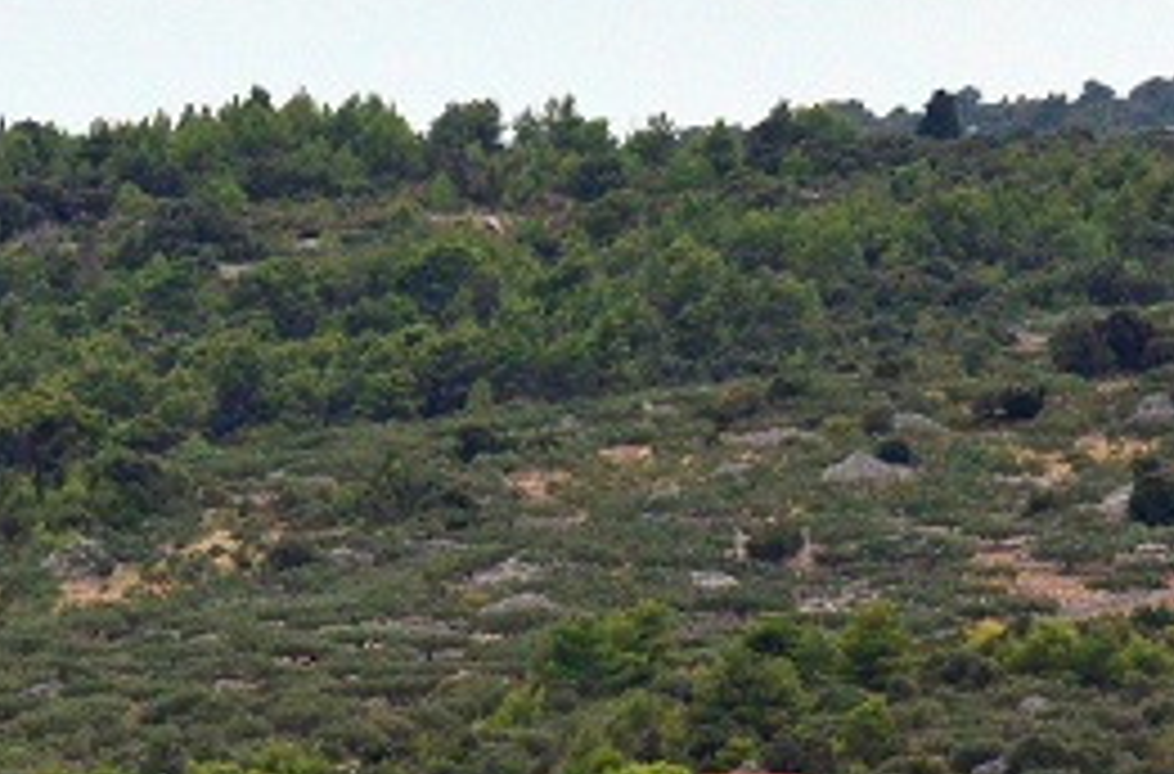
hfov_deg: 5.1
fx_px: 13095
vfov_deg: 3.4
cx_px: 576
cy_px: 882
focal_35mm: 403
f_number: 4.5
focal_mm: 70
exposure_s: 1/5000
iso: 2000
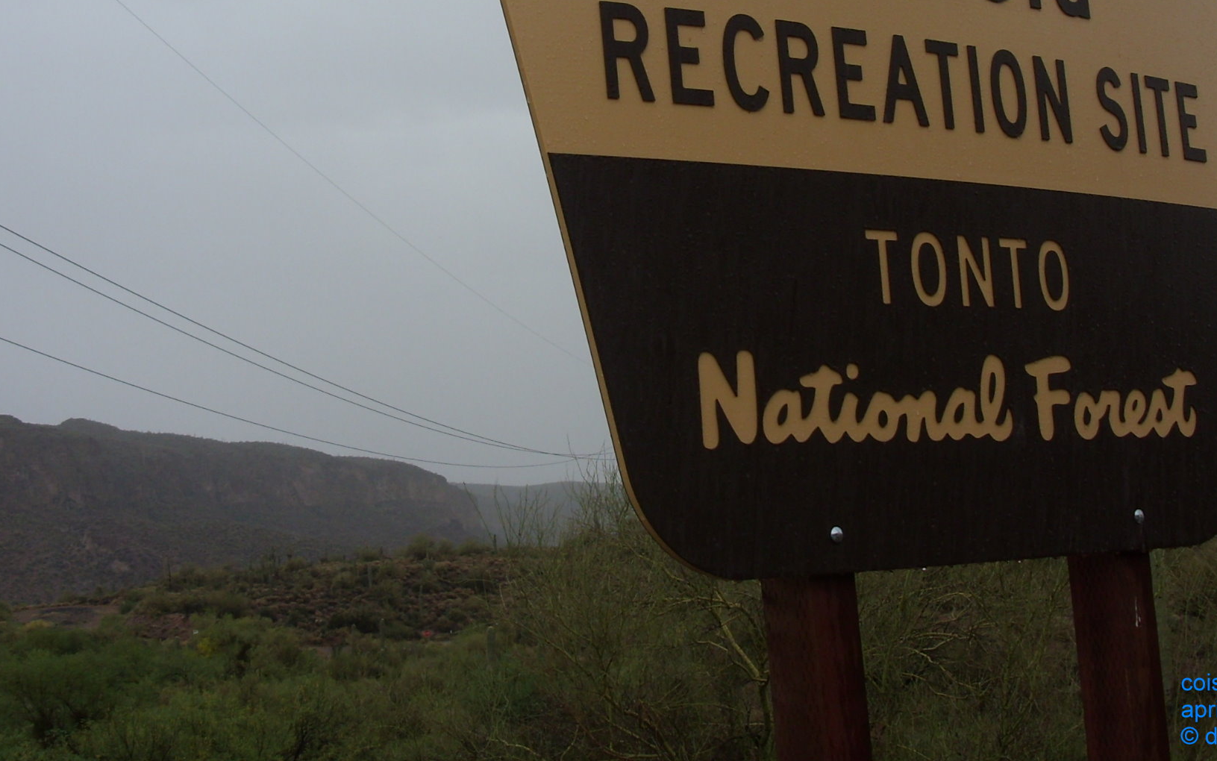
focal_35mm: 64
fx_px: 2123
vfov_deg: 20.2
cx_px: 557
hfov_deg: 32.0
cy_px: 203
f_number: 2.8
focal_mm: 6.3
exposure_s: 1/272
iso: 50
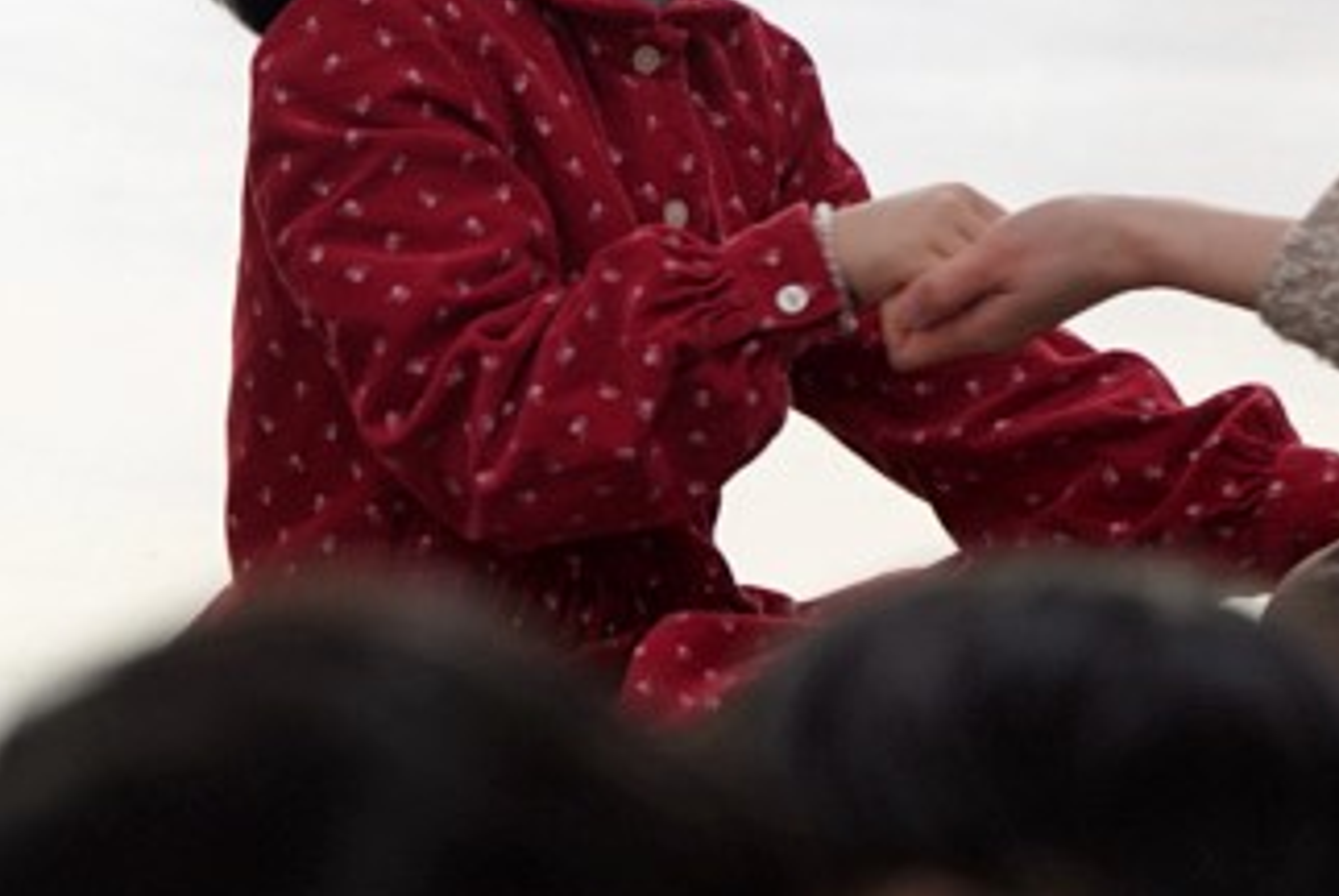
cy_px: -265
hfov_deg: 5.5
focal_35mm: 373
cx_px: 1393
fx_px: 13886
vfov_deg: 3.7
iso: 800
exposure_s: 1/160
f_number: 4
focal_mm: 134
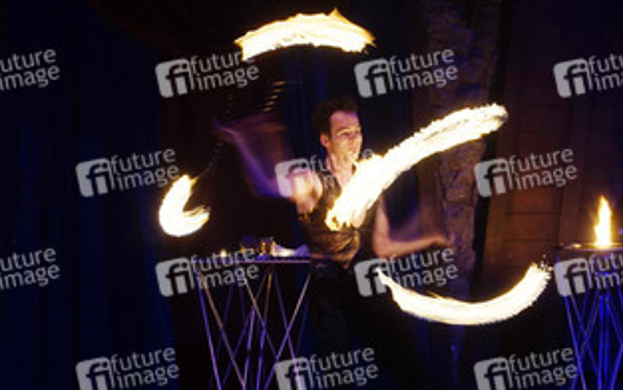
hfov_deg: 18.9
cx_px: 353
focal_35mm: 110
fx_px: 1869
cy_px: 223
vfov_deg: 11.9
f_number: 14
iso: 1000
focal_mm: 75
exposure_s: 1/5
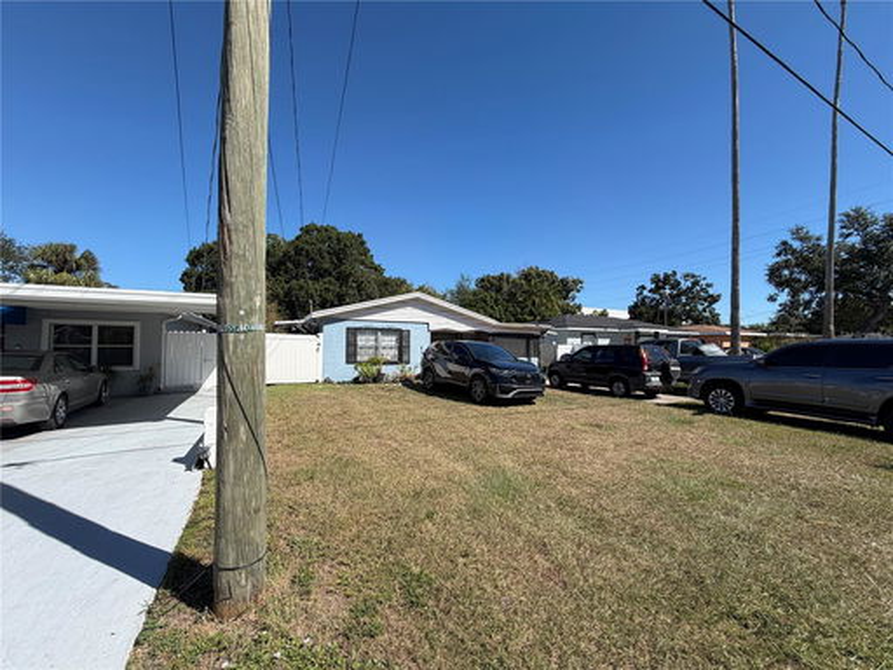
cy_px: 335
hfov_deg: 102.1
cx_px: 446
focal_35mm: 14
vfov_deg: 85.7
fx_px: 361
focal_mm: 2.22
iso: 20
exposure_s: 1/830
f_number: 2.2
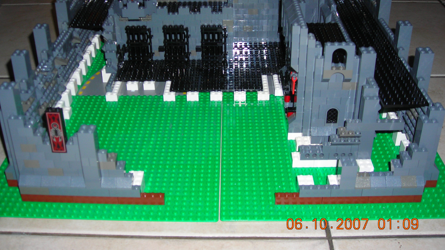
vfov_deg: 26.4
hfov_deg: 45.5
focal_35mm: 45
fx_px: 531
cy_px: 91
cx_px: 222
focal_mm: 6.8
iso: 50
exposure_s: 1/60.1
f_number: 3.3
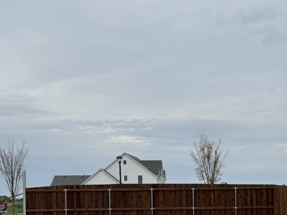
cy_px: 210
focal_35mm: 67
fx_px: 555
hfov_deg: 26.8
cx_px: 309
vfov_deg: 21.2
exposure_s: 1/9091
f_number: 1.78
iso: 80
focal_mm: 6.76
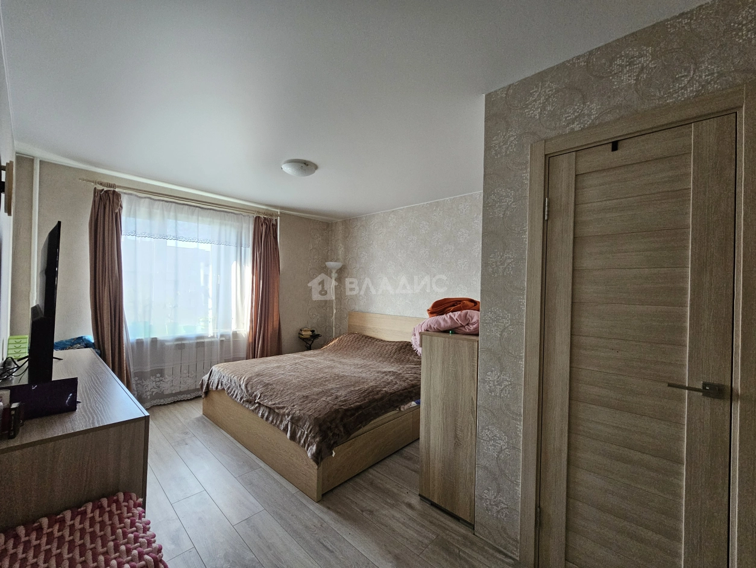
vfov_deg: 89.9
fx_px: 284
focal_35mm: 13
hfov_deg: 106.2
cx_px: 378
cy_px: 284
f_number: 2.2
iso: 400
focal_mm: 2.2
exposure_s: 1/100
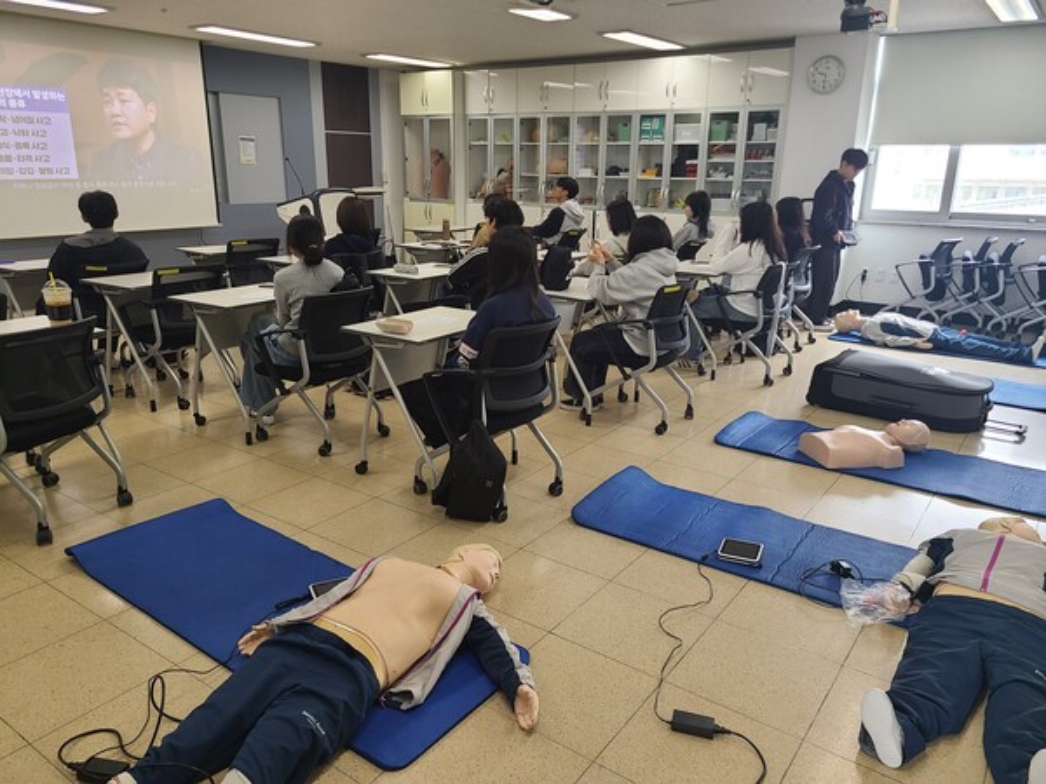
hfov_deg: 67.3
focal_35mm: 26
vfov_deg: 53.1
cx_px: 523
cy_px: 392
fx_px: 786
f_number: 1.8
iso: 100
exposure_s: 1/60
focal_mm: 5.4
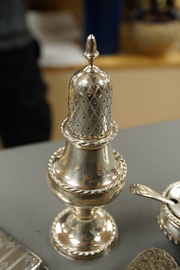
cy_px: 135
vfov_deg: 43.6
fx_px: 337
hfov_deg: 29.9
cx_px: 90
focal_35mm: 45
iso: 1250
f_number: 8
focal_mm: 30
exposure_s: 1/125
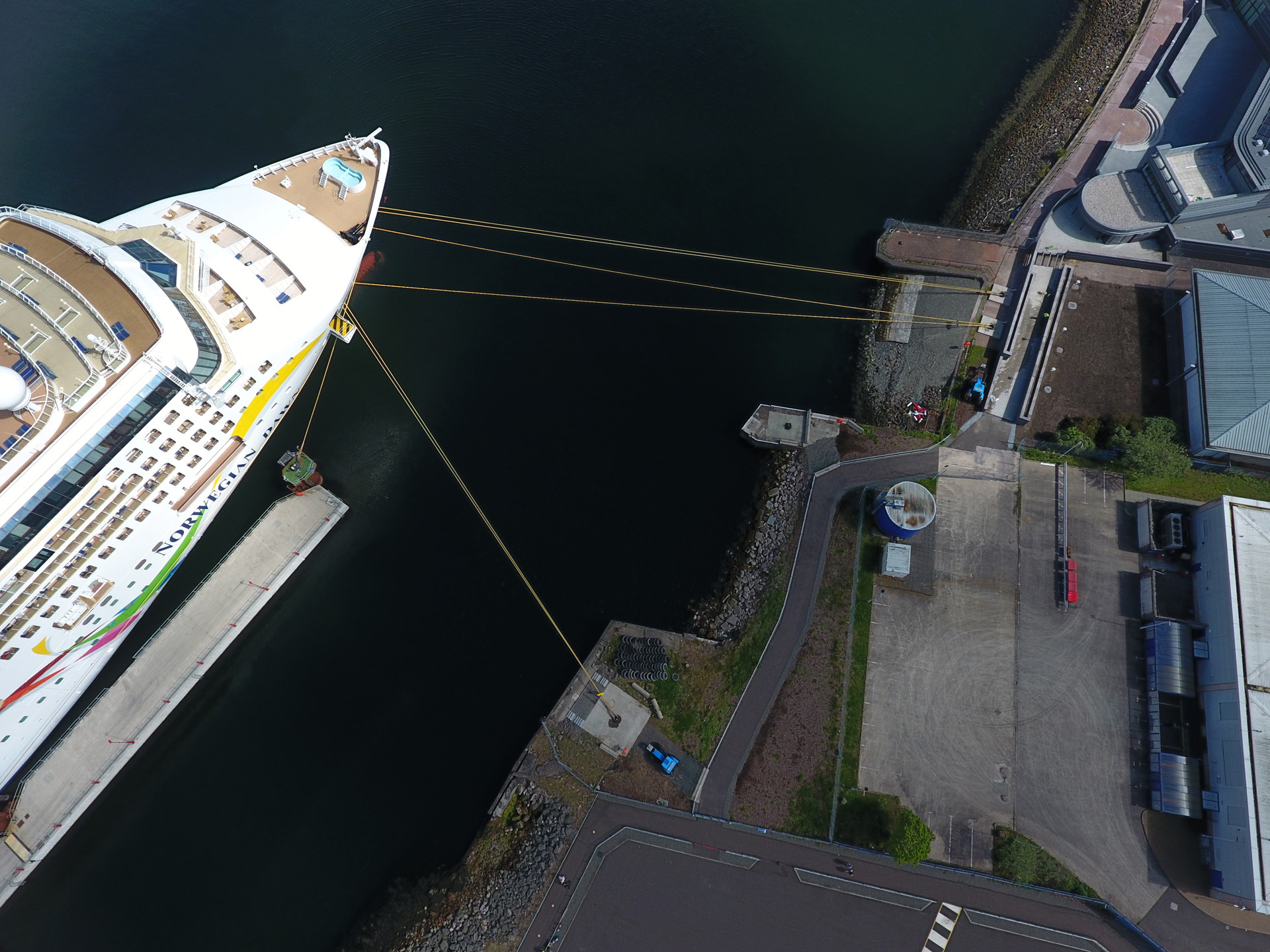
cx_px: 635
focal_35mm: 20
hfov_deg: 81.7
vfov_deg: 66.0
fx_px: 734
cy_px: 476
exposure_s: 1/1081
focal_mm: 3.61
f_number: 2.8
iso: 100
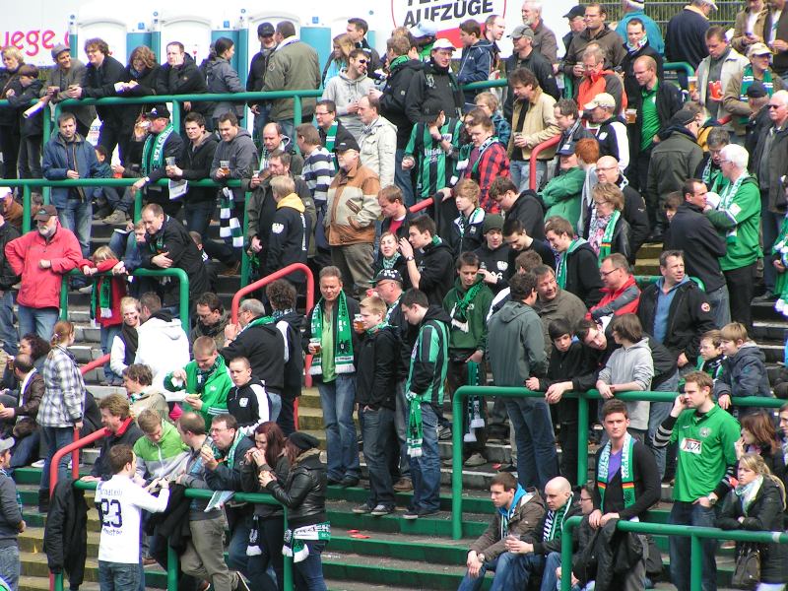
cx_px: 394
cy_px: 296
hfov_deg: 7.6
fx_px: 5896
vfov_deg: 5.7
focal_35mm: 259
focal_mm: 39.6
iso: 50
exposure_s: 1/400
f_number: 4.5
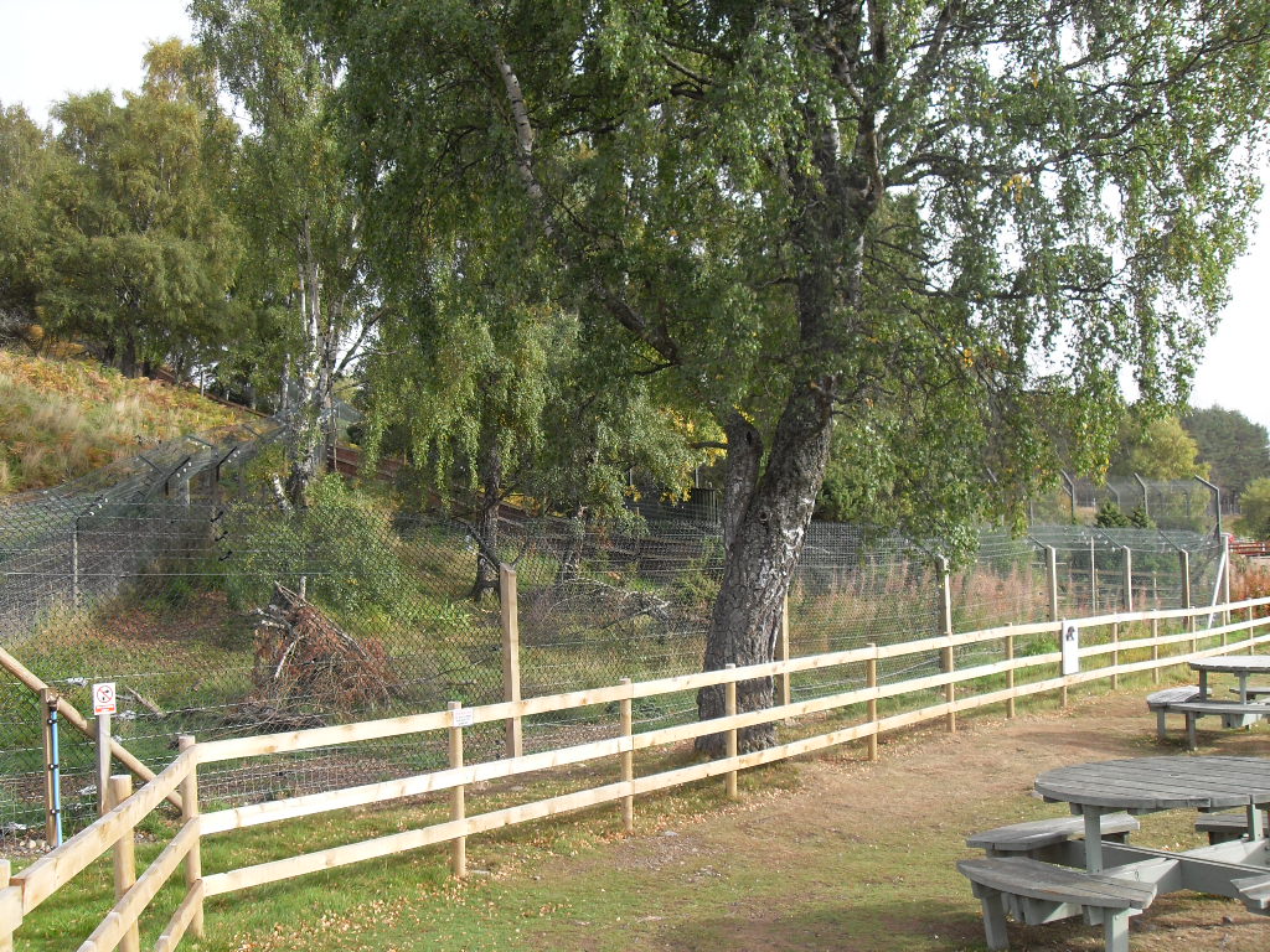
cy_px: 476
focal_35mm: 37
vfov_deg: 38.7
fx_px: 1357
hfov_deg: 50.1
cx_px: 635
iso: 80
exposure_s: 1/180
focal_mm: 6.3
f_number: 2.8
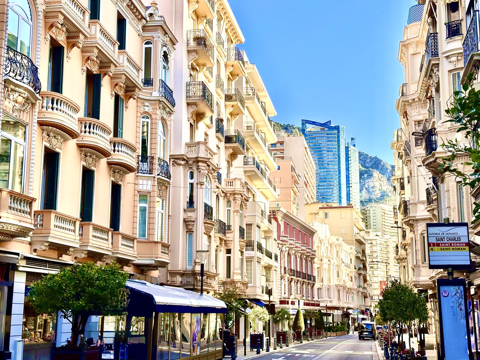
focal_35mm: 48
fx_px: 666
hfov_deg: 39.7
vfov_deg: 30.3
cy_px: 180
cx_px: 240
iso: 64
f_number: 1.78
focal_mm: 6.86
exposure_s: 1/1565
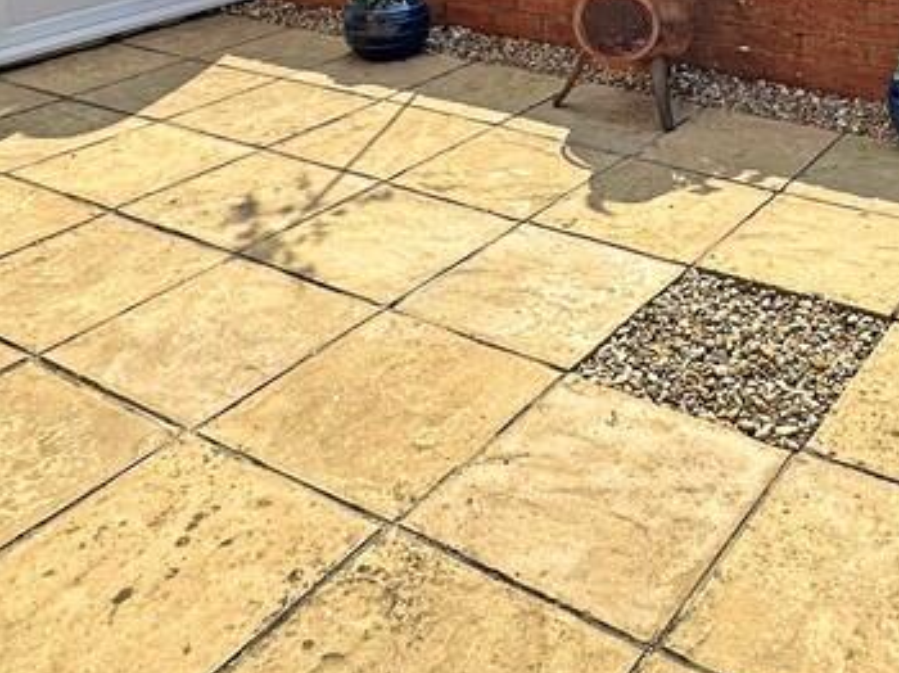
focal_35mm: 41
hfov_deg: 44.0
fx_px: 1064
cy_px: -77
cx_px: 694
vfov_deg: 31.0
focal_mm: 2.22
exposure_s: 1/917
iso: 40
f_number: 2.2
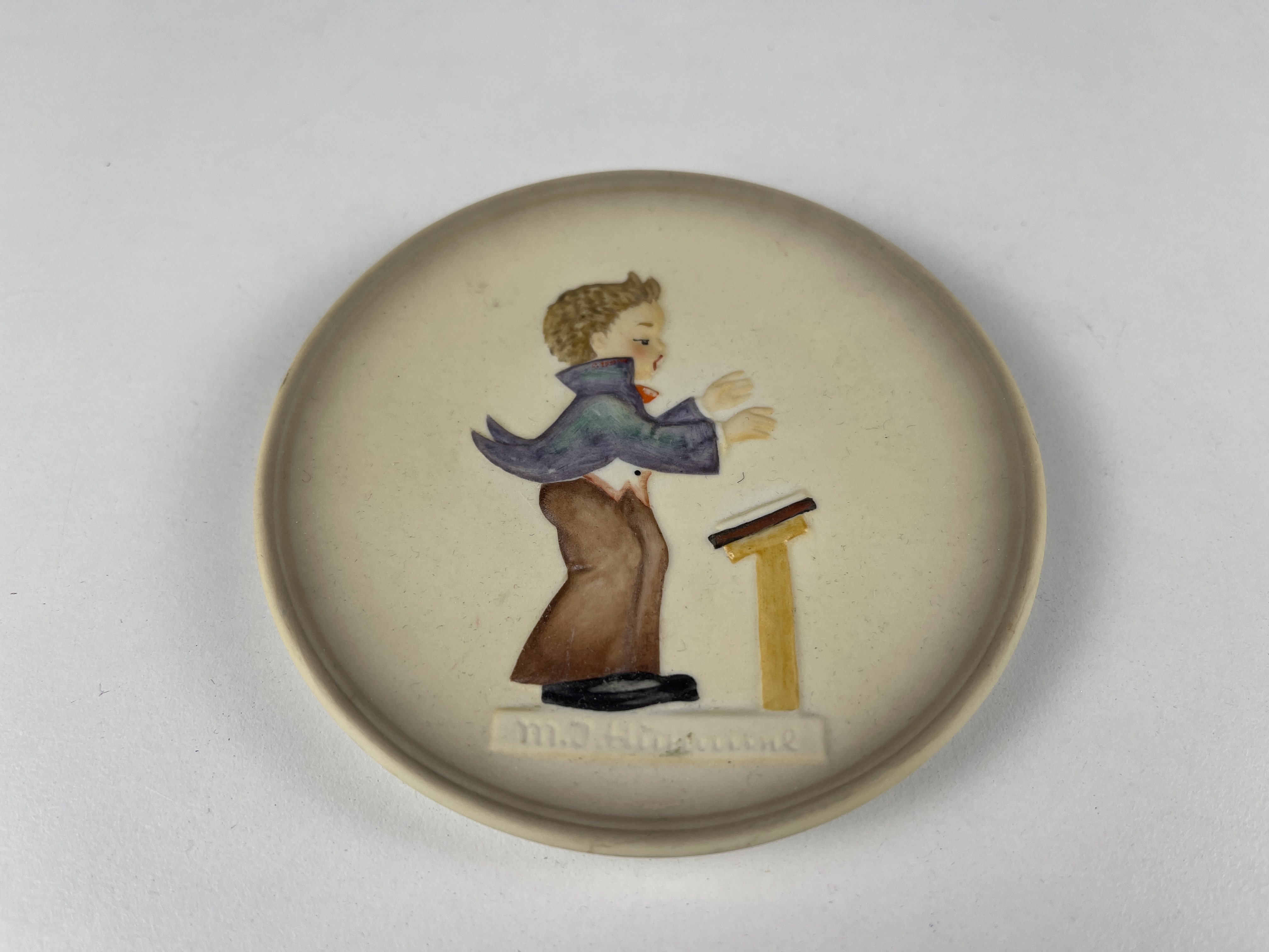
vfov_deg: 54.9
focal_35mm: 25
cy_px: 476
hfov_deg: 69.4
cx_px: 634
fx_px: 916
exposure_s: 1/242
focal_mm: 5.1
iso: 32
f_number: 1.6
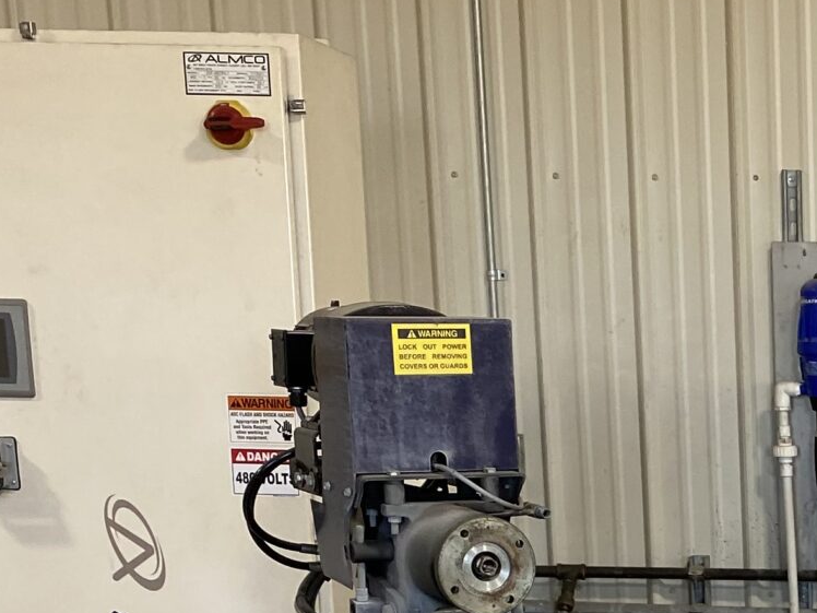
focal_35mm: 89
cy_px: 847
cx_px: 1025
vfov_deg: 15.6
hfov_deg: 20.4
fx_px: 2101
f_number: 1.8
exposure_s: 1/121
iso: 80
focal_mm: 4.25
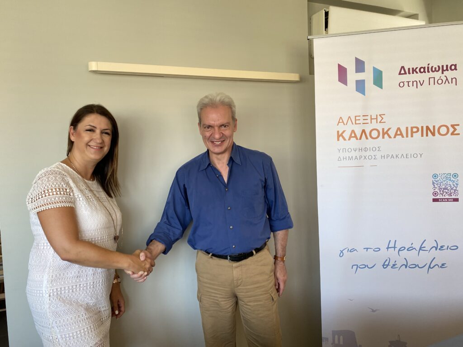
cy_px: 174
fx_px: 348
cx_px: 232
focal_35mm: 26
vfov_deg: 53.1
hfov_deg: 67.3
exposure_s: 1/121
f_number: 1.8
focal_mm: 4.25
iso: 100
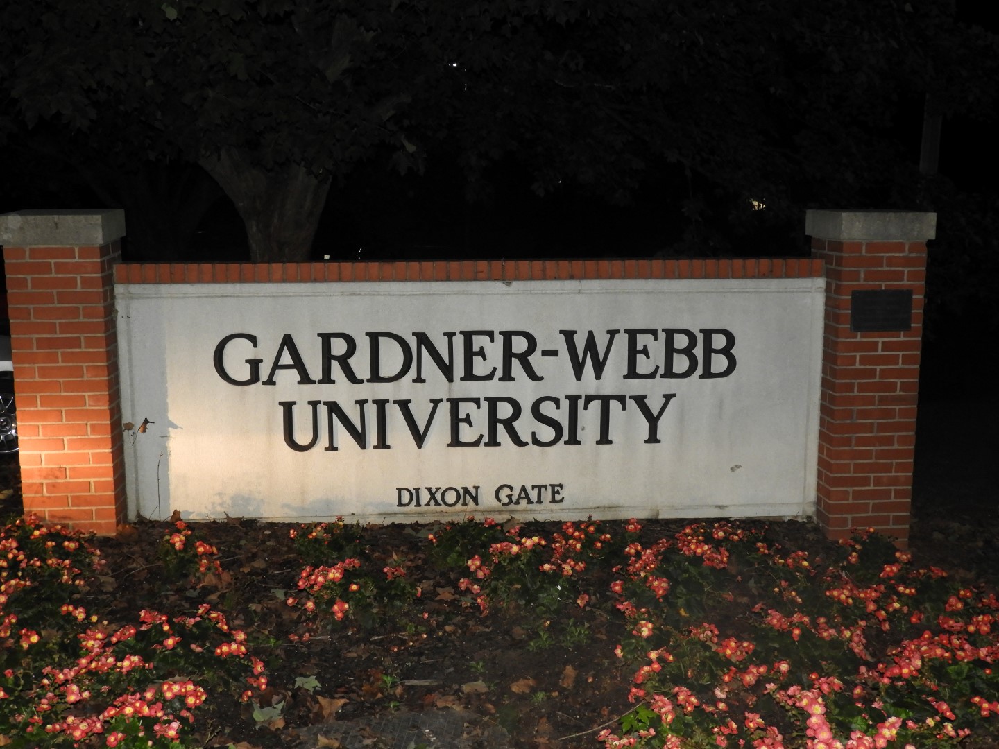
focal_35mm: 40
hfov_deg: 46.8
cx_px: 500
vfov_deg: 36.0
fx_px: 1154
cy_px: 374
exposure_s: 1/30
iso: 360
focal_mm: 7.2
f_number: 3.8
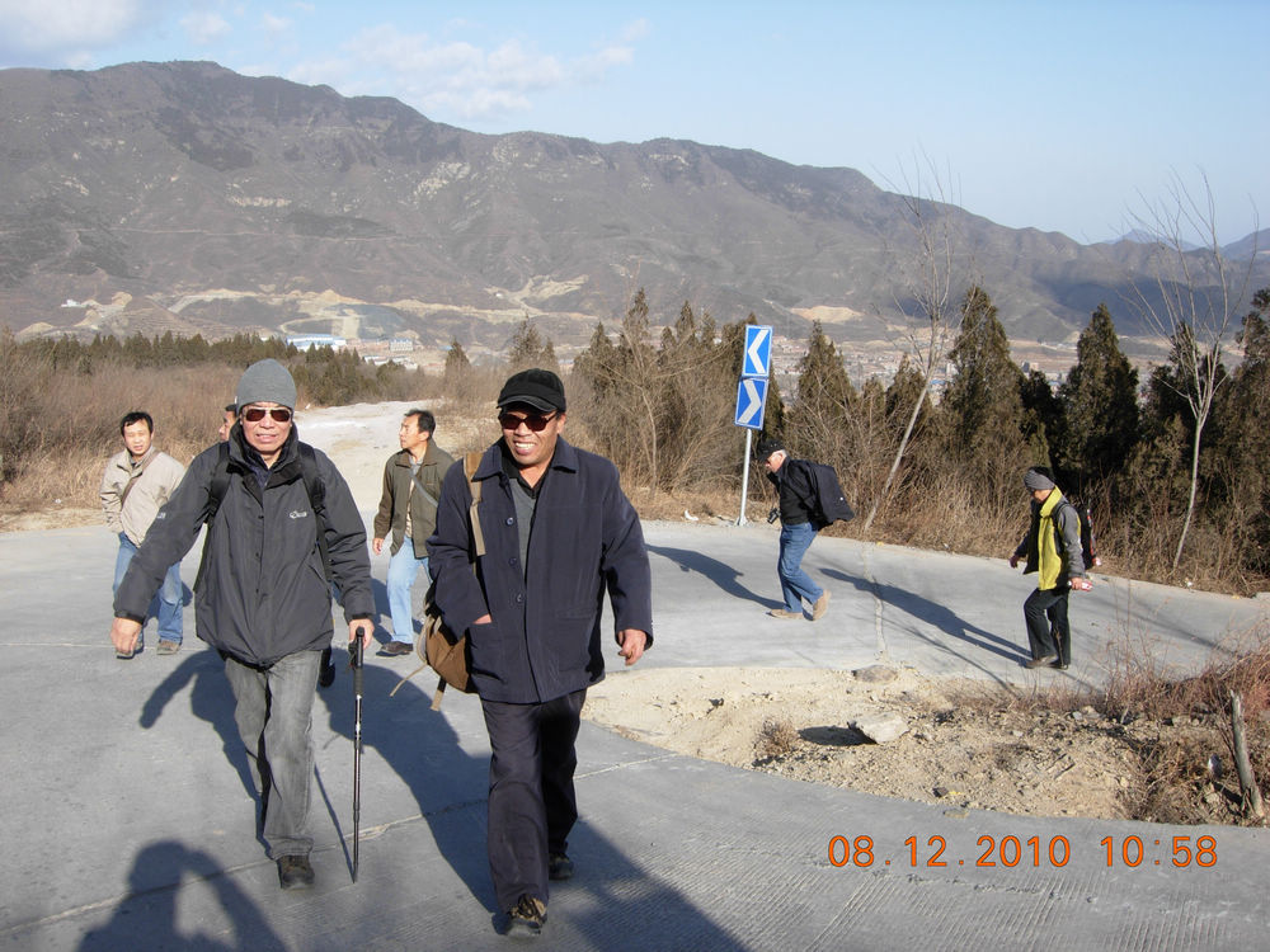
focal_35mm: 36
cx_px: 635
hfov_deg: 51.4
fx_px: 1321
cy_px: 476
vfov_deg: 39.7
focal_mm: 7.5
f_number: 6.1
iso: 50
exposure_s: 1/264
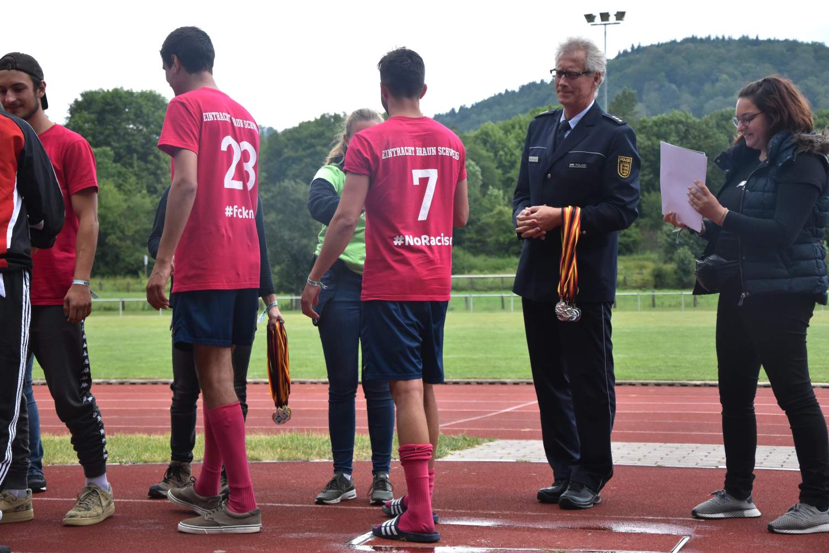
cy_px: 276
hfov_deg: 27.0
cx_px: 414
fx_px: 1727
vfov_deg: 18.2
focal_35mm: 75
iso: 800
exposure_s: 1/1000
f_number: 5
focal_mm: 50
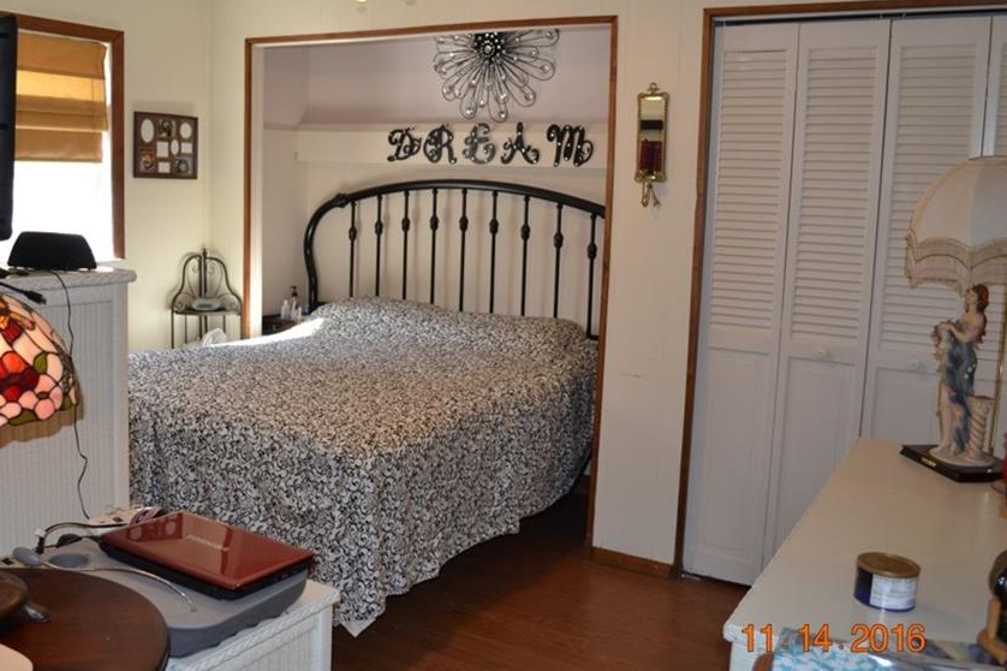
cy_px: 291
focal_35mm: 33
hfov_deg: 57.0
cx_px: 427
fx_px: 923
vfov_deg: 39.9
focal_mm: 18
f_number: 3.5
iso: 400
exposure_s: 1/60
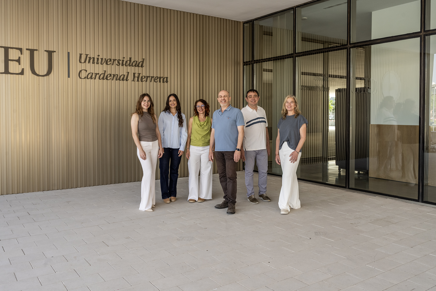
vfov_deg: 40.5
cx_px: 218
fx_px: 394
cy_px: 146
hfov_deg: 58.0
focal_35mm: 32
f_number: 8
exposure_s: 1/160
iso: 640
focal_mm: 32.5
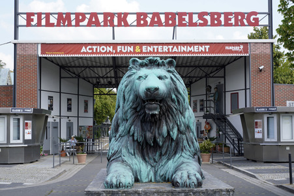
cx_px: 147
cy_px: 98
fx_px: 522
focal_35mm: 64
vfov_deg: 21.2
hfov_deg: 31.4
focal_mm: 64
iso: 160
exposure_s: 1/200
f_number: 7.1
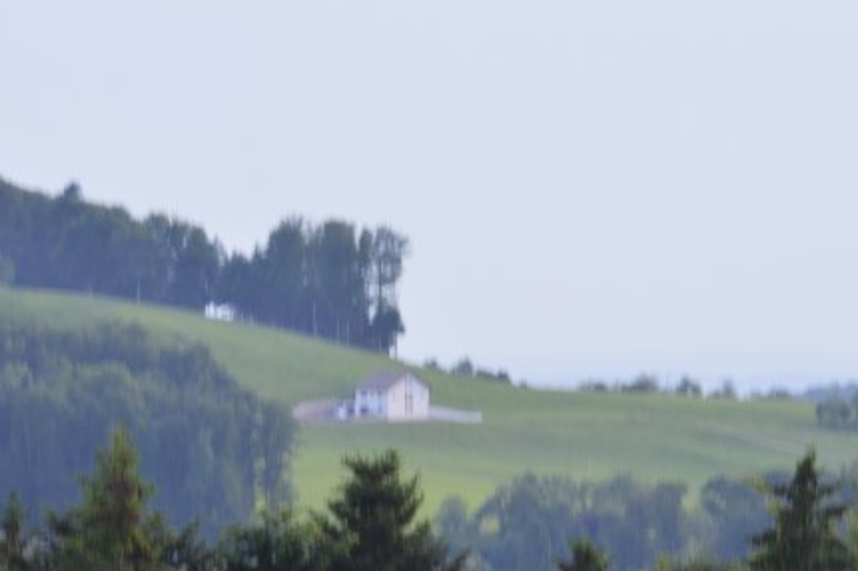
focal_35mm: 504
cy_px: 377
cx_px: 331
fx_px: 12002
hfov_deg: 4.1
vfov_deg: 2.7
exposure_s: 1/125
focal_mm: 200
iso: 560
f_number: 9
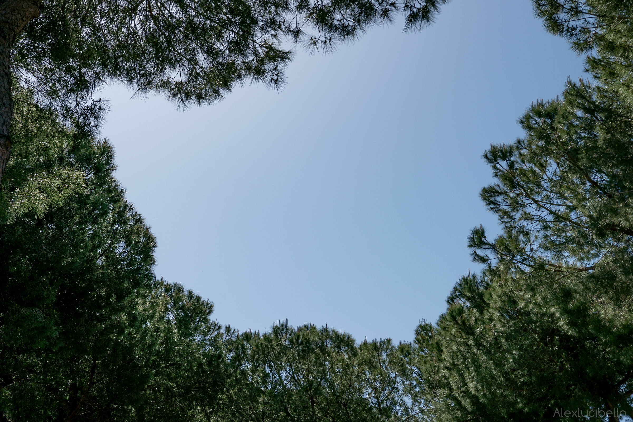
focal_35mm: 52
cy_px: 211
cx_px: 316
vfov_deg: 25.8
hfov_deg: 37.9
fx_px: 923
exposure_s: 1/640
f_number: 8
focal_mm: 35
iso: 100
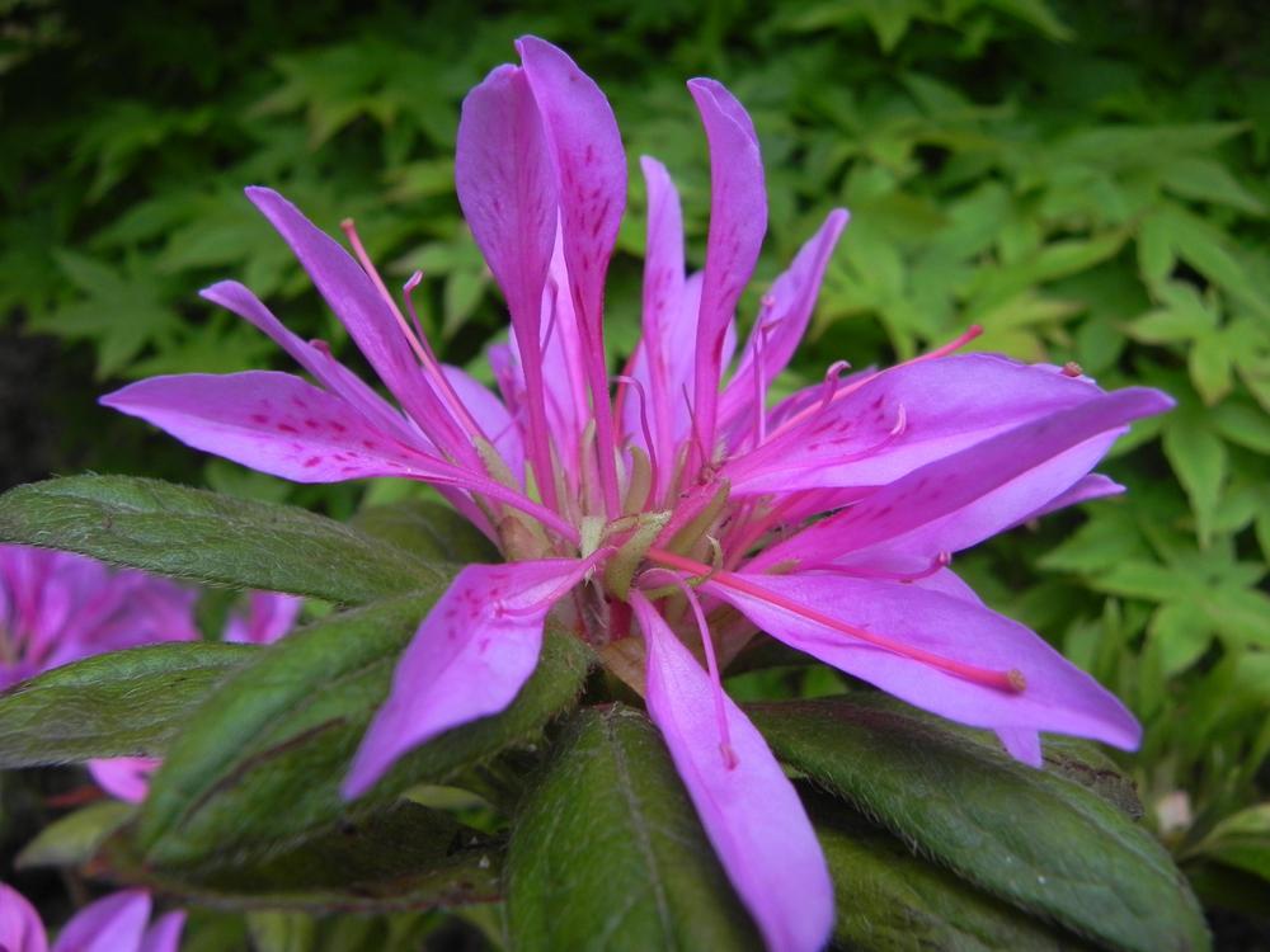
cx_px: 635
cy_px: 476
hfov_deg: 61.7
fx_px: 1064
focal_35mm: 29
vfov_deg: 48.2
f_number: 2.8
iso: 160
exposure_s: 1/59.2
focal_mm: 5.2
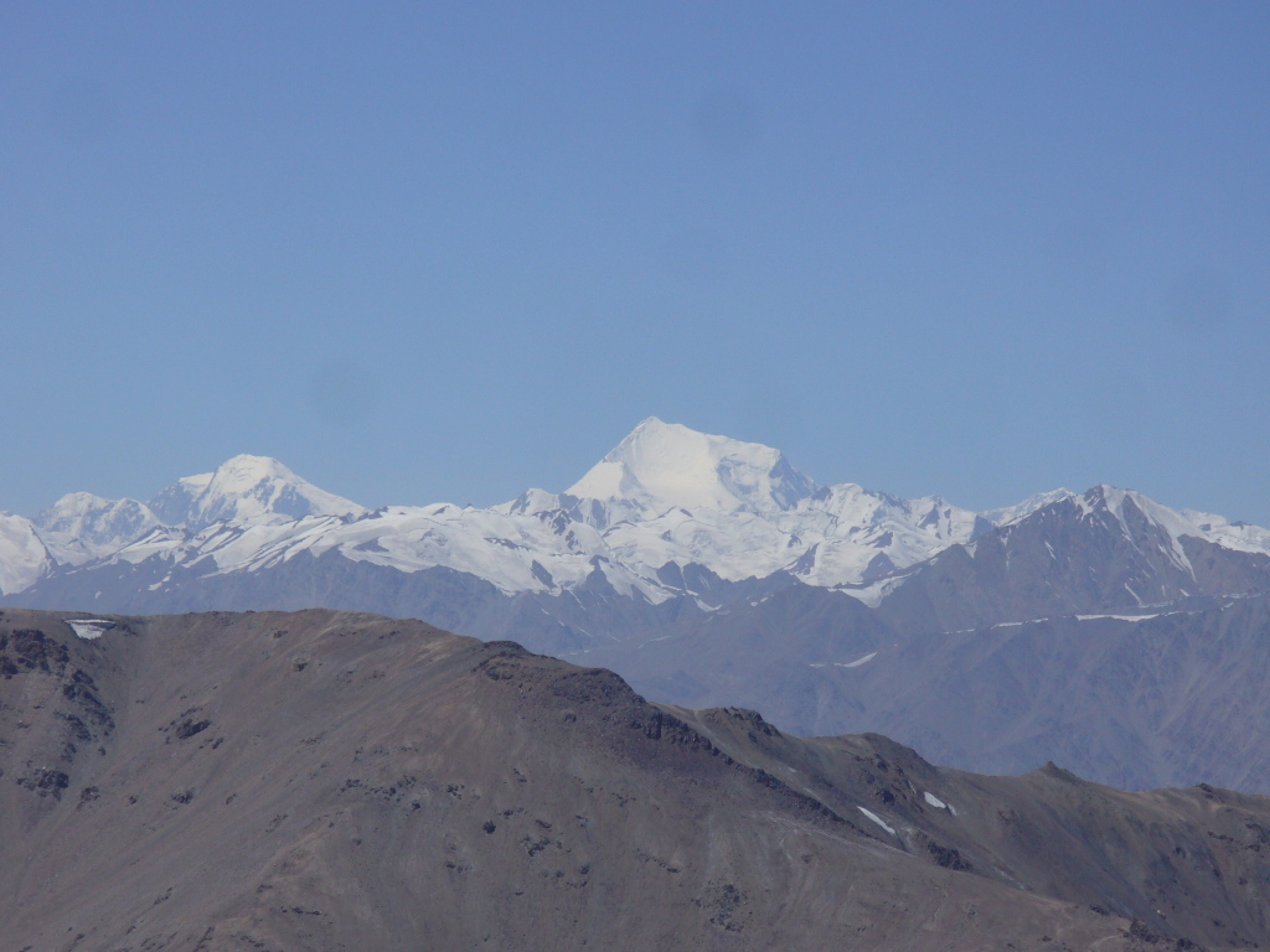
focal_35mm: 222
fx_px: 8145
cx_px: 635
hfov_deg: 8.9
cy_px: 476
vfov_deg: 6.7
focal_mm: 36.6
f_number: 9
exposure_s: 1/320
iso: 80
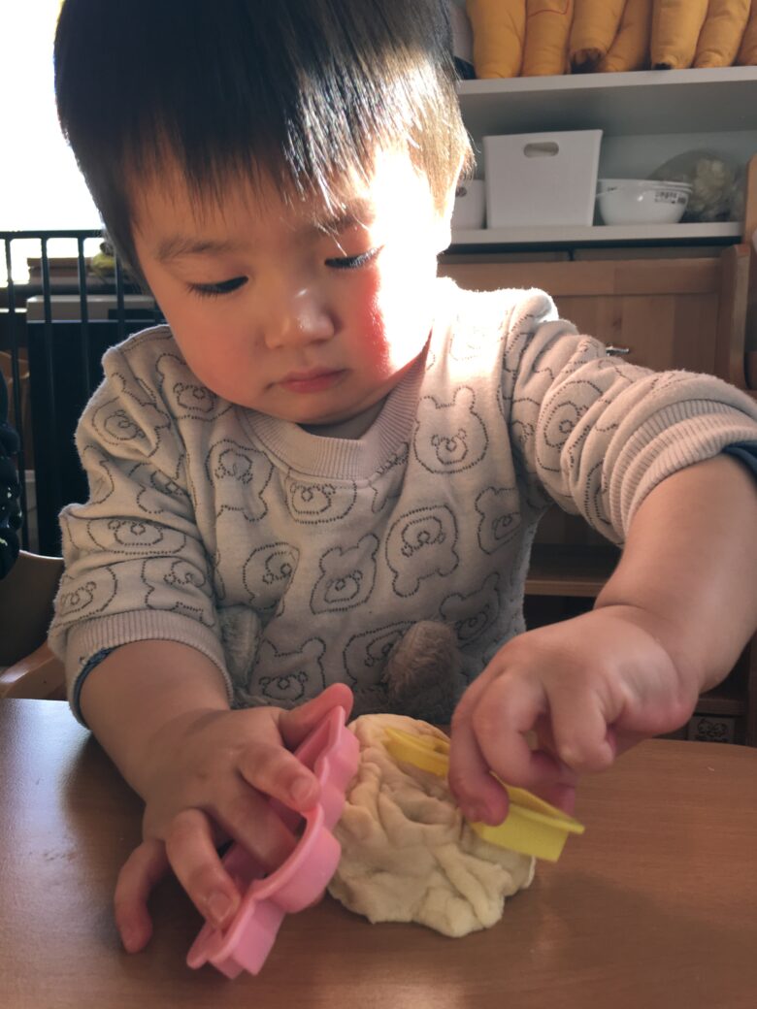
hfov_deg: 48.2
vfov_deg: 61.7
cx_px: 378
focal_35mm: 29
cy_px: 504
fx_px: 846
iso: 32
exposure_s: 1/60
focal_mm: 4.15
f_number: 2.2
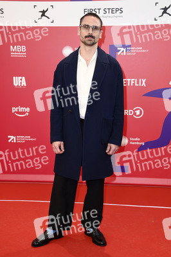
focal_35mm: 55
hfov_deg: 24.6
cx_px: 86
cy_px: 128
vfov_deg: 36.3
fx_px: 393
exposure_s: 1/250
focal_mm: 55
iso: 500
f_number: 5.6
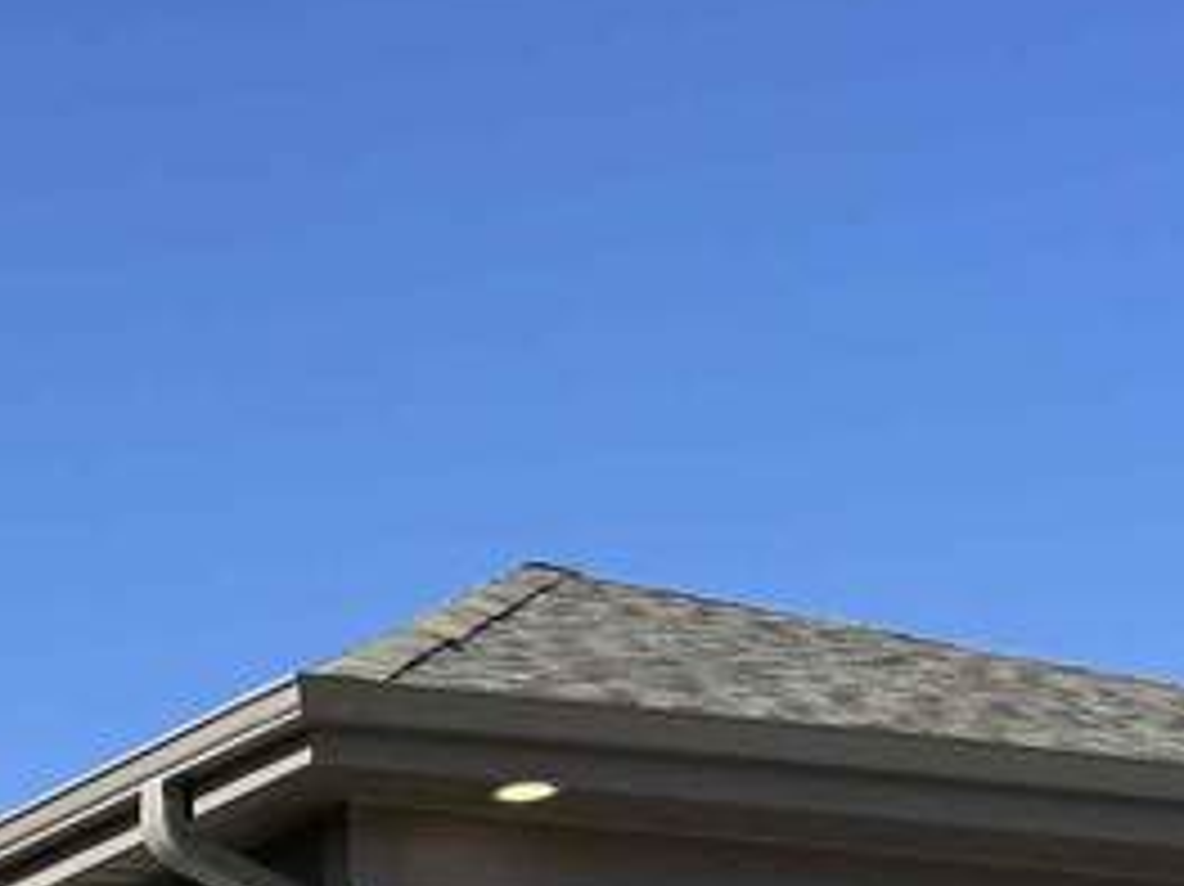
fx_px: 4000
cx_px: -450
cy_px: 1664
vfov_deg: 11.6
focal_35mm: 117
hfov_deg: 15.8
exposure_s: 1/3096
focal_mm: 6.76
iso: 80
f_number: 1.78
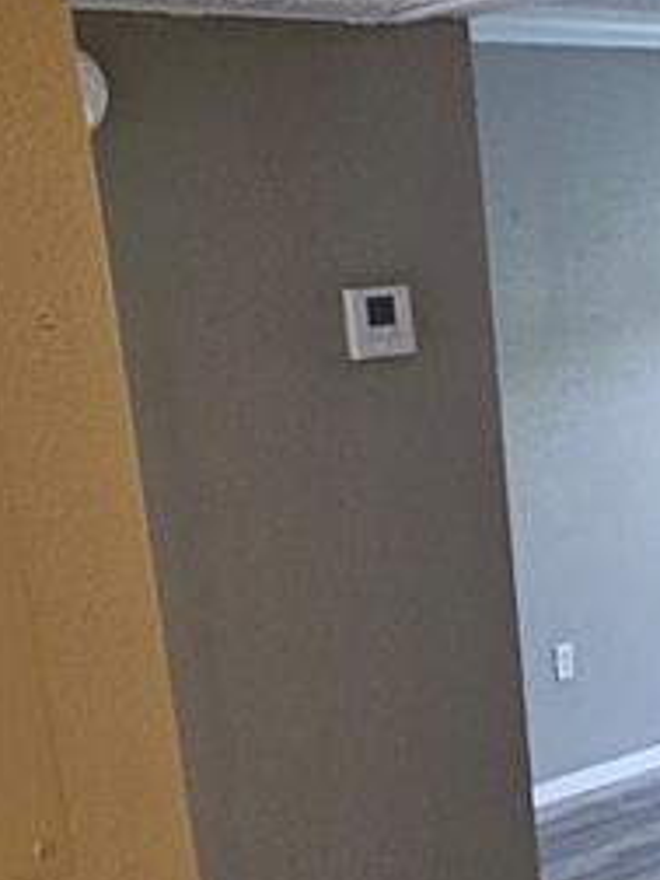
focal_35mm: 62
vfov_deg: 30.1
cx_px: 597
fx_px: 1576
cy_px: 765
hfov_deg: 23.0
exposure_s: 1/60
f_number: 2.2
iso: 250
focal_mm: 1.7
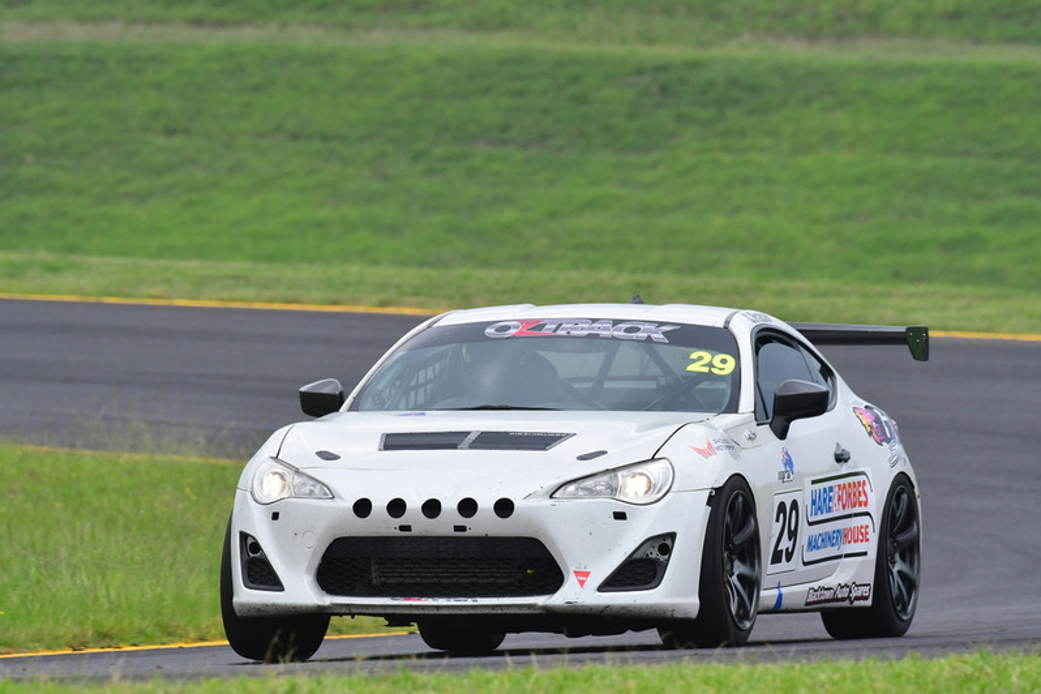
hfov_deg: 3.3
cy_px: 347
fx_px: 18274
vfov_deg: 2.2
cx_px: 520
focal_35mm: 632
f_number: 10
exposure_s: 1/640
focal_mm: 420
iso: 1000
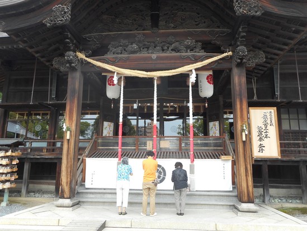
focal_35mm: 25
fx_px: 222
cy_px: 116
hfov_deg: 69.4
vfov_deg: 54.9
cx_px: 154
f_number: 3.7
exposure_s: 1/80
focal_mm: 4.5
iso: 80
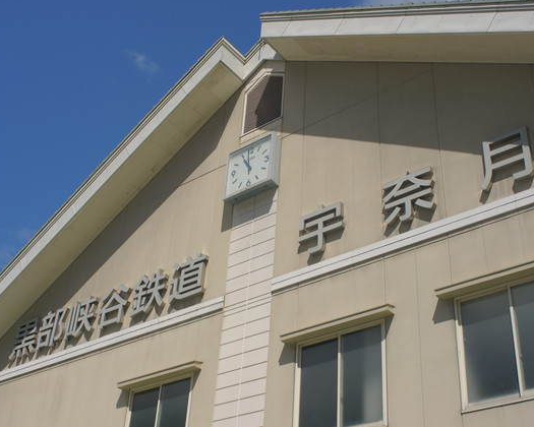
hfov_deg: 38.8
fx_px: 759
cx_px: 250
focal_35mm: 48
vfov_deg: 31.5
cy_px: 211
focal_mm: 28
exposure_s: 1/320
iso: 100
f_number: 5.6
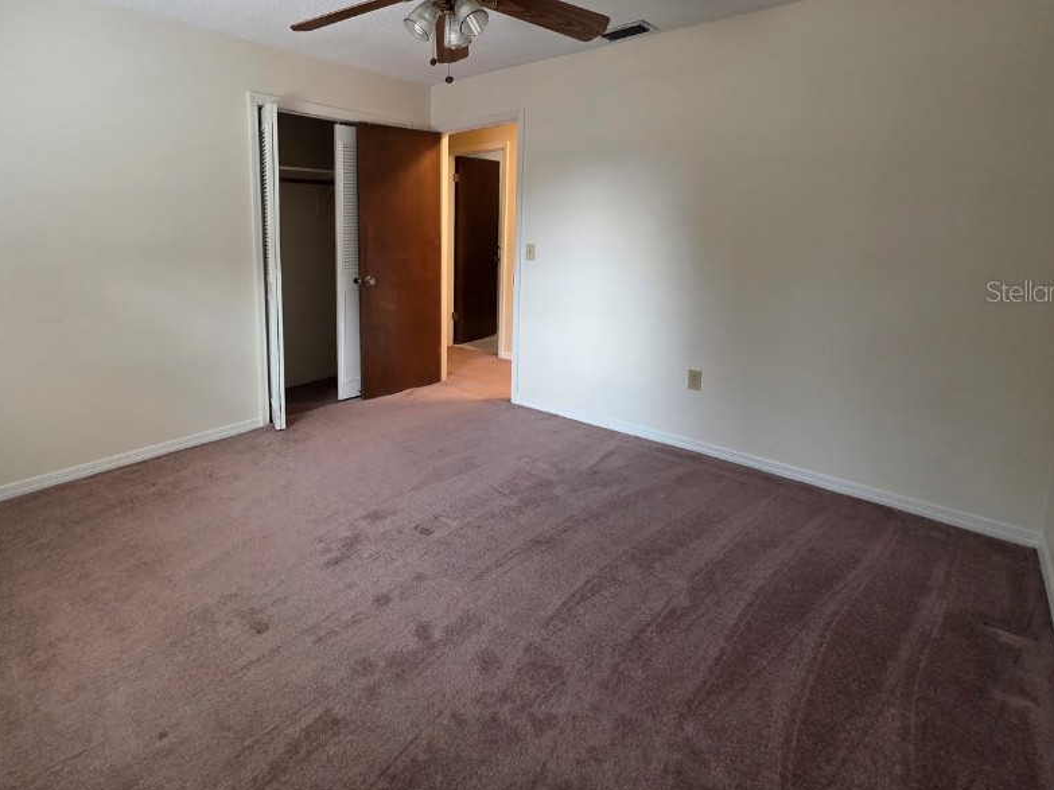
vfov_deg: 73.3
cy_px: 291
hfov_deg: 89.9
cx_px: 424
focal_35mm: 17
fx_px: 518
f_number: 1.9
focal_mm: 2.2
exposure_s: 1/60
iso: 320
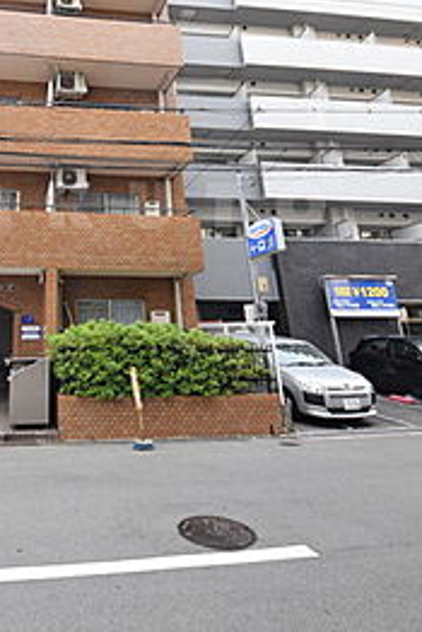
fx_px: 386
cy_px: 207
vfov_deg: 75.9
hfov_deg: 51.7
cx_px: 55
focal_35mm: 22
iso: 1600
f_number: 8
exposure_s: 1/250
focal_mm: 8
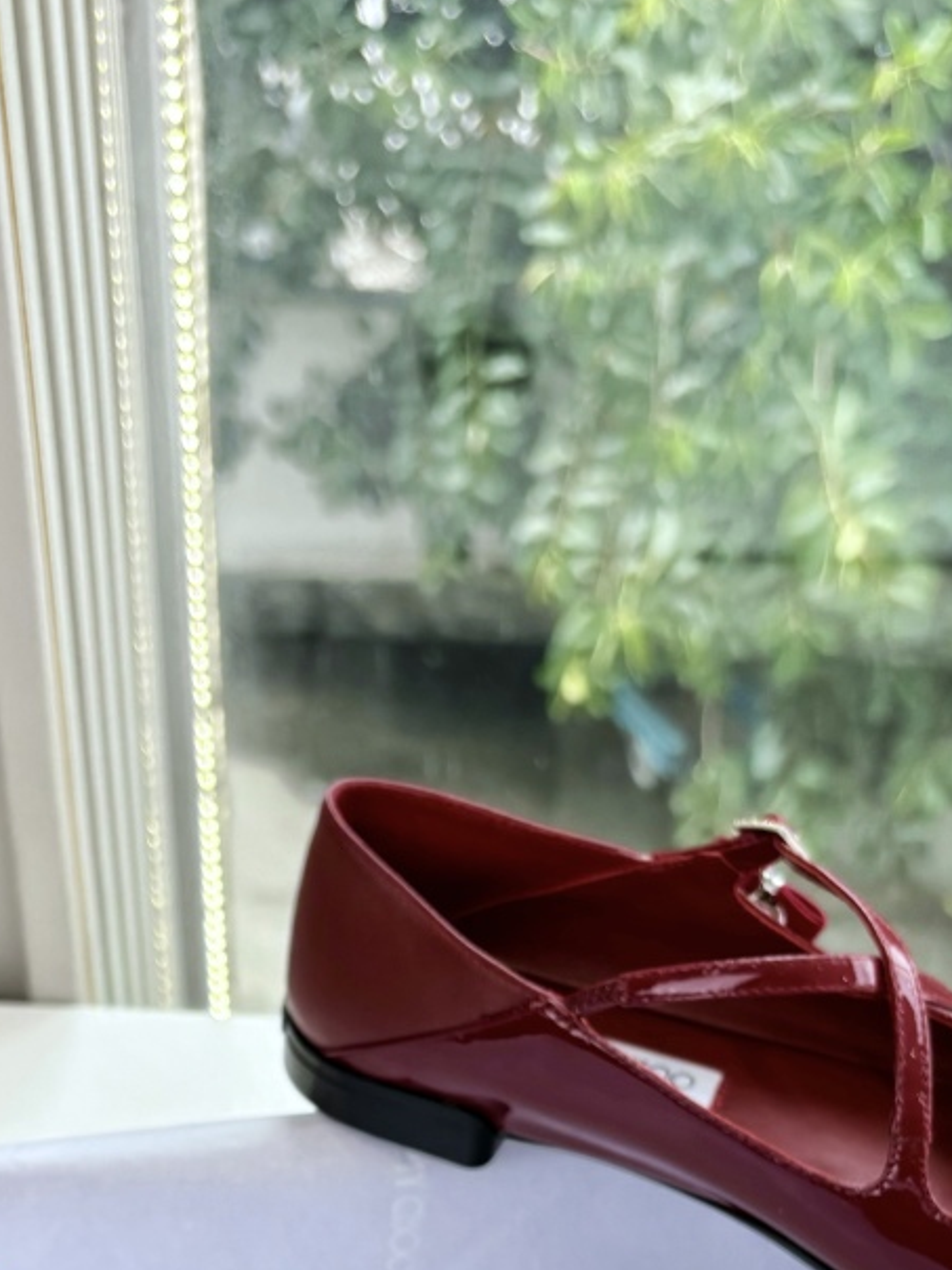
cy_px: 1390
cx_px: 549
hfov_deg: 23.6
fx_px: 2273
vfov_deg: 28.4
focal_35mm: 62
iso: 50
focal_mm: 5.96
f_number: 1.6
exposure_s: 1/224
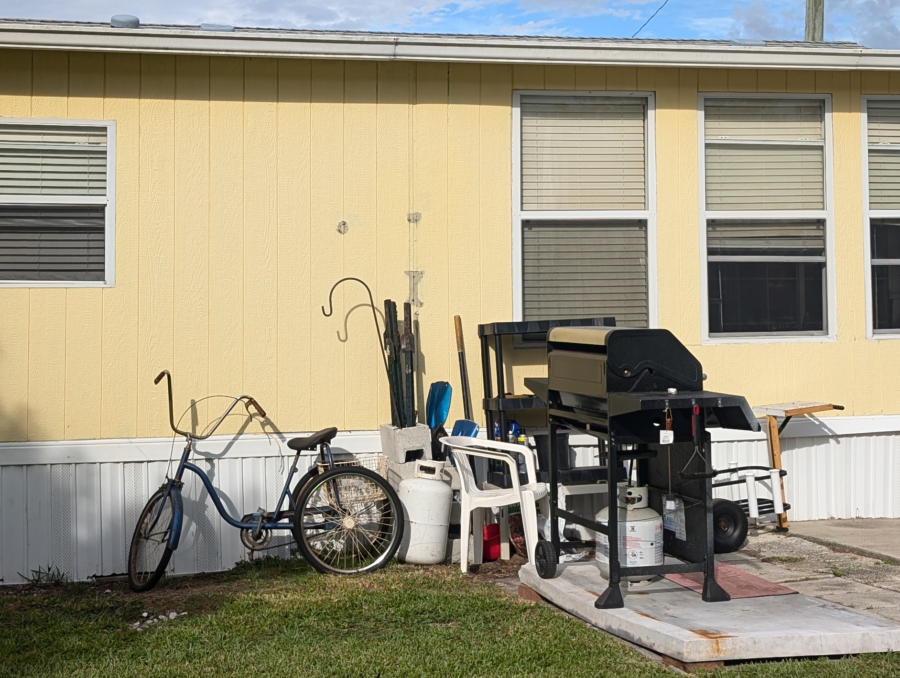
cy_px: 227
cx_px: 367
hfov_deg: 36.7
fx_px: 1354
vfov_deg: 27.9
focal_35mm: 52
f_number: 1.68
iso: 27
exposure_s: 1/806
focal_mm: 6.9
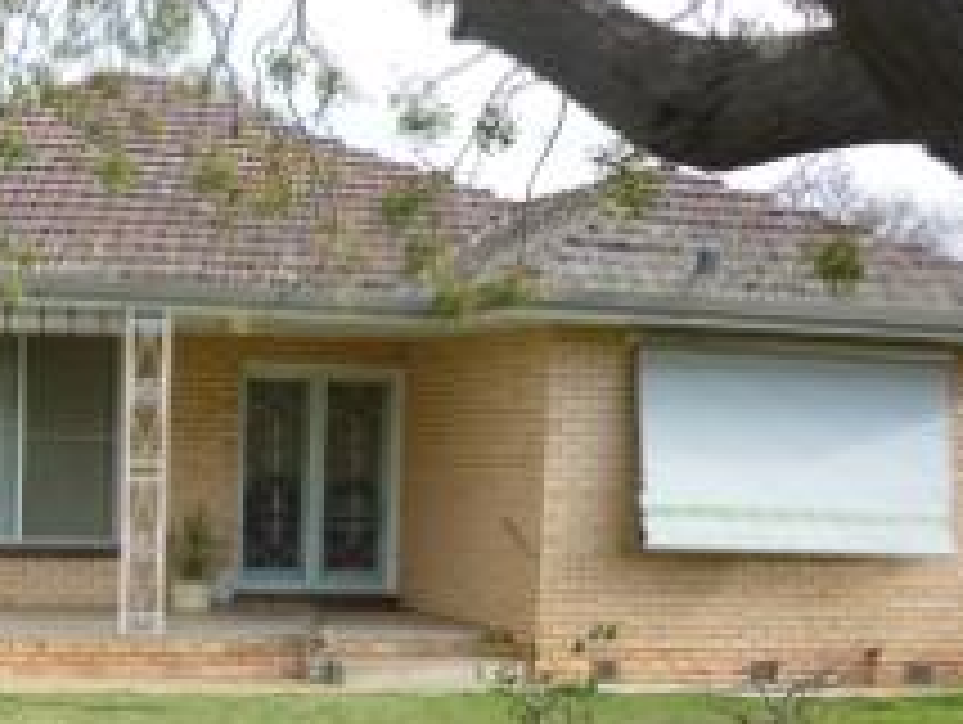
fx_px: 1922
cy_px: 661
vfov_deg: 20.9
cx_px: 22
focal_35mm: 69
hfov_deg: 26.7
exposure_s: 1/250
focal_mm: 5.5
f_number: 2.8
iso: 80
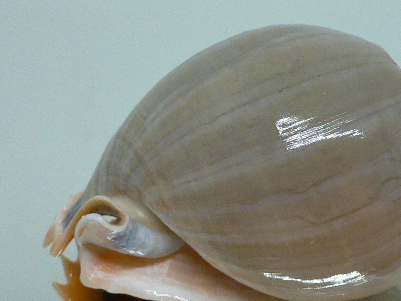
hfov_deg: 34.1
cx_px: 262
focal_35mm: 56
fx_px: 649
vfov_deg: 26.1
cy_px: 163
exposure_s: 1/50
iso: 200
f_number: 2.8
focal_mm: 4.6
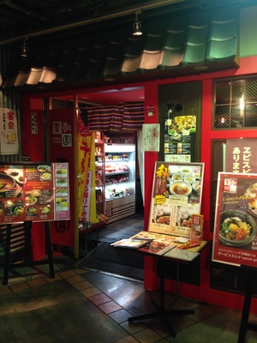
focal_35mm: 33
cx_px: 128
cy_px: 172
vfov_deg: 55.4
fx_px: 327
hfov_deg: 42.9
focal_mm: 4.12
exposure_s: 1/20
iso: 50
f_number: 2.4
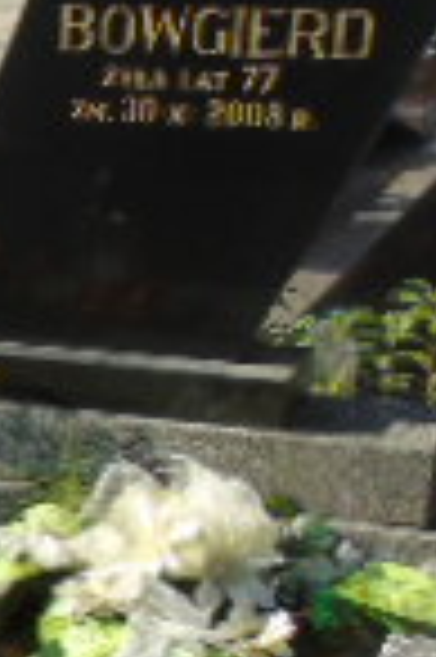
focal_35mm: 114
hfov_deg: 10.5
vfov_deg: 17.6
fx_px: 2076
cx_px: -566
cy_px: 634
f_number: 3.4
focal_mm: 4.4
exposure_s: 1/500
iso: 80
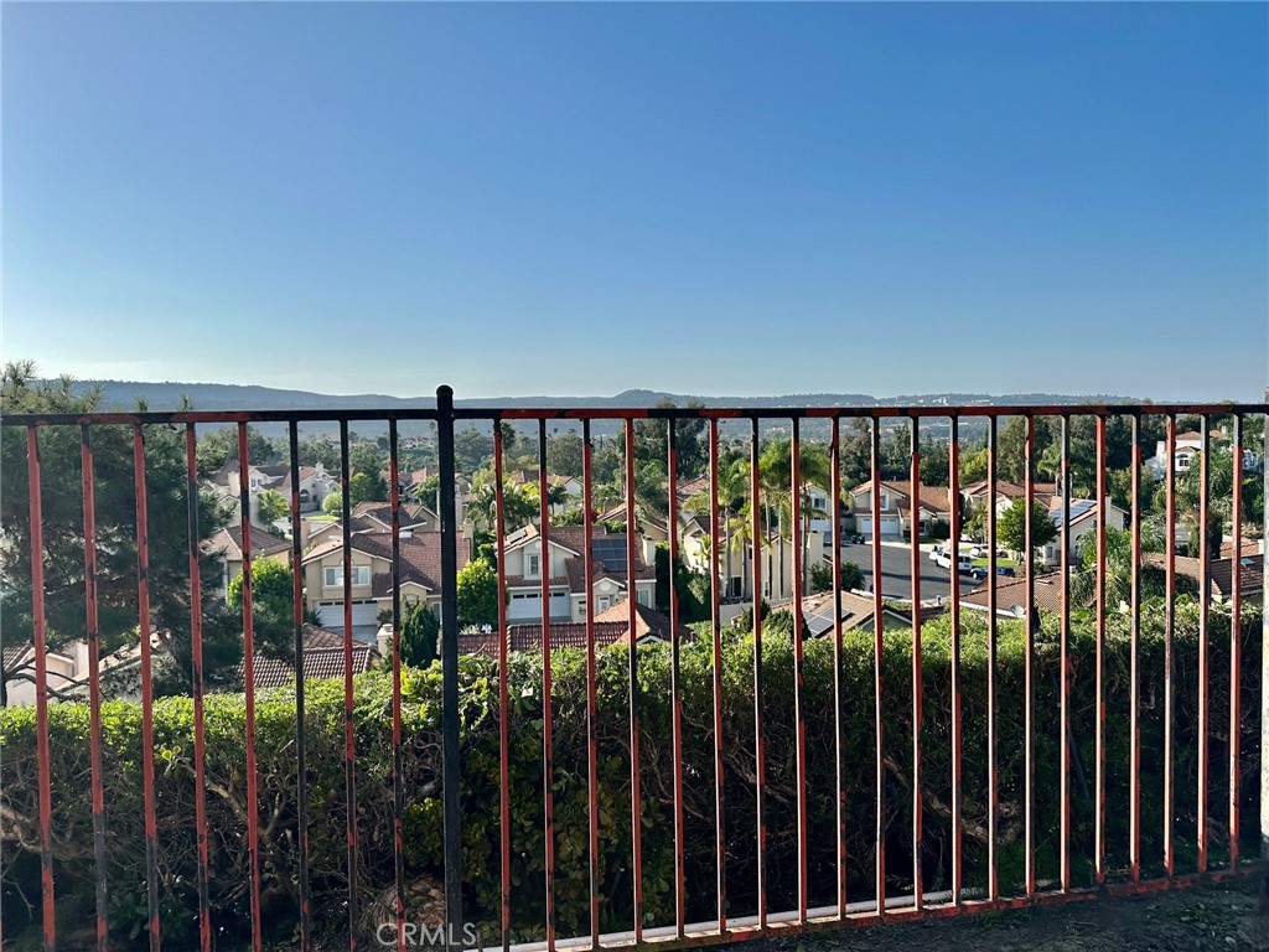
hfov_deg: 71.6
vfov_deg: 56.8
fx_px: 880
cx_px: 634
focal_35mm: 24
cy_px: 476
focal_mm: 6.86
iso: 80
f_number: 1.78
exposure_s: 1/5848
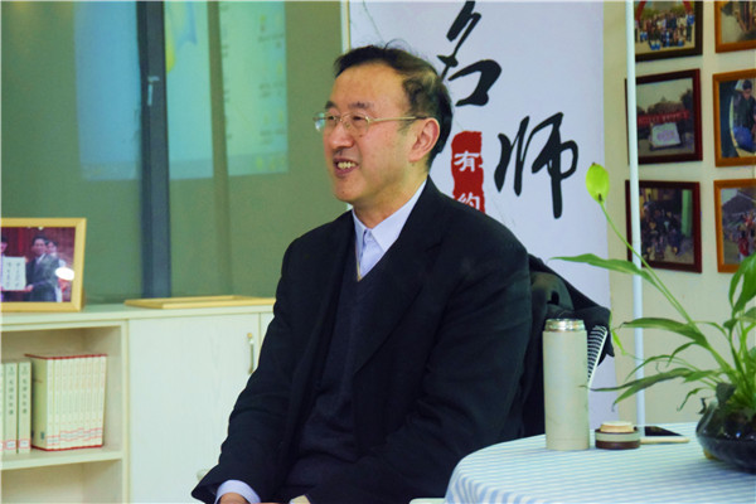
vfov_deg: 13.8
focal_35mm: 99
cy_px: 252
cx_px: 378
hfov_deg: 20.6
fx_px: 2079
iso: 6400
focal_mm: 66
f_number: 5.6
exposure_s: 1/125
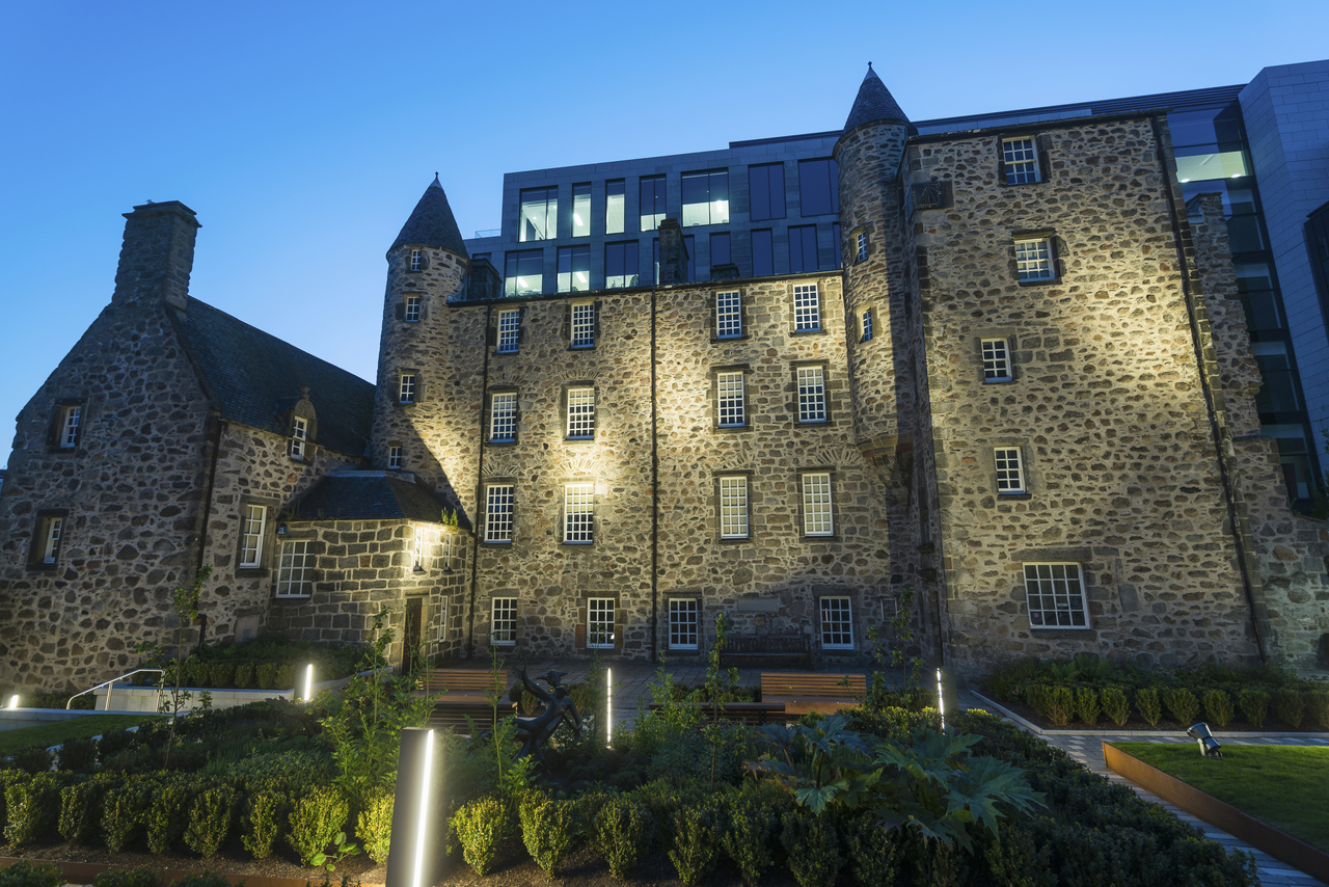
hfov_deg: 96.7
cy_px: 444
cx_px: 664
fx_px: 591
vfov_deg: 73.8
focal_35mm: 16
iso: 125
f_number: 4
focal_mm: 16
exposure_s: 1/2.5
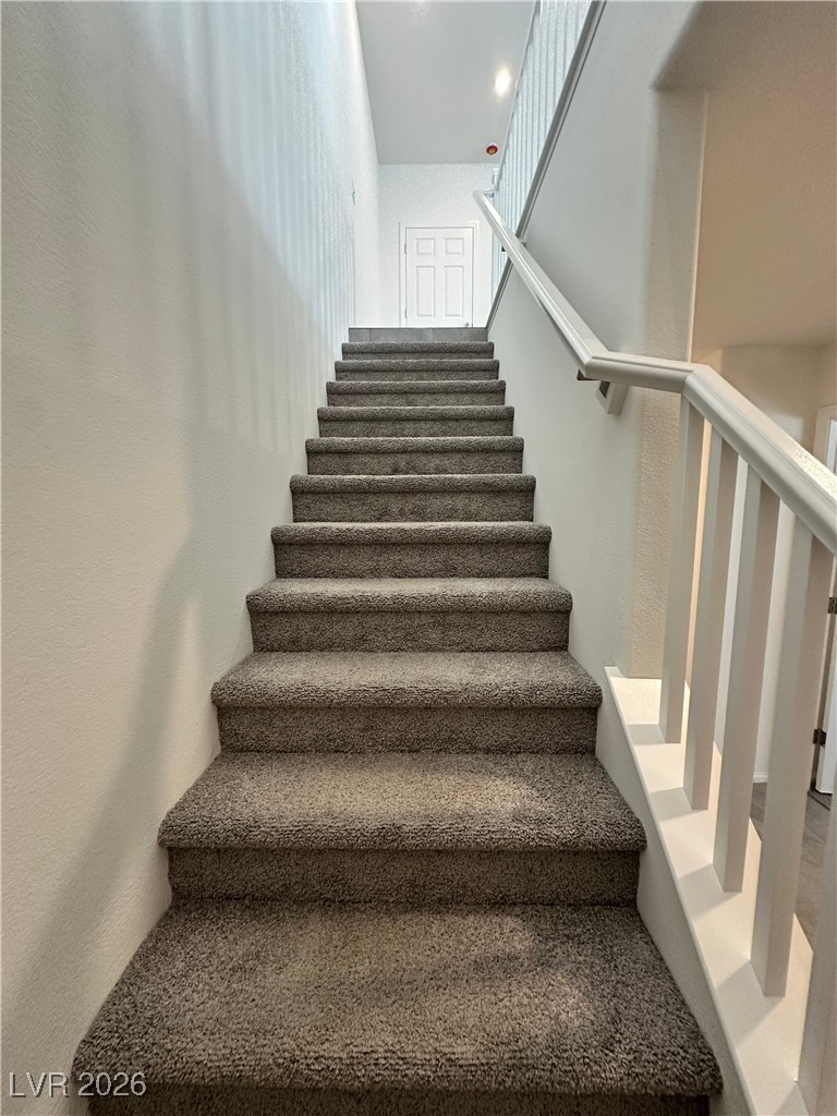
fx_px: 451
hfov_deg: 85.7
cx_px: 418
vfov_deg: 102.1
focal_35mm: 14
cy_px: 558
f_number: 2.2
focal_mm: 2.22
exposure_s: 1/60
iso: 250
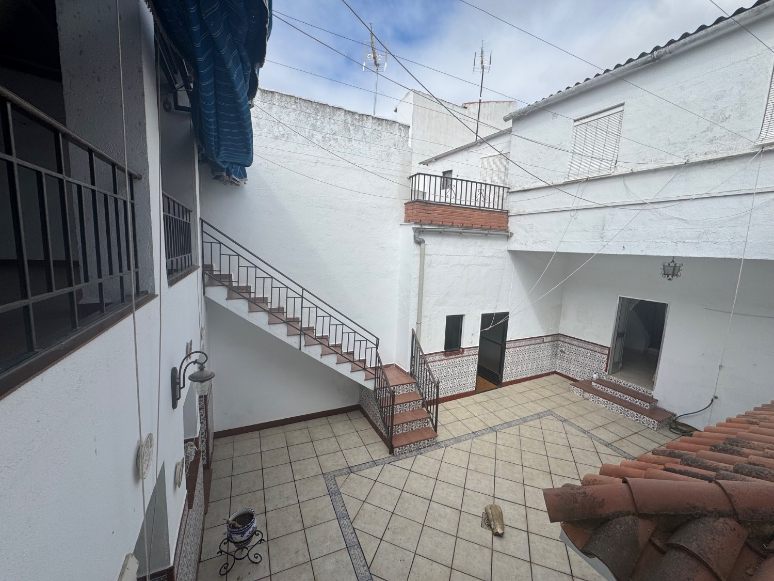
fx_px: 313
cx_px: 387
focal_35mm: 14
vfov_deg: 85.7
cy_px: 290
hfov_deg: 102.1
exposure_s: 1/2083
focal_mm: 2.22
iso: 40
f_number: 2.2
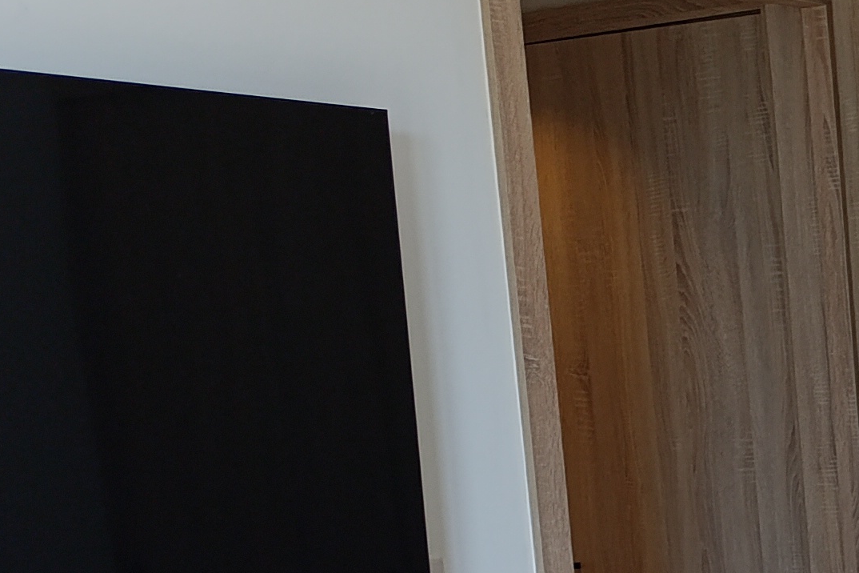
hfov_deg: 19.2
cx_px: 1340
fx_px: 2171
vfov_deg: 14.4
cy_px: 746
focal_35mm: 91
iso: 200
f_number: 1.6
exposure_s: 1/100
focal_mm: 6.14
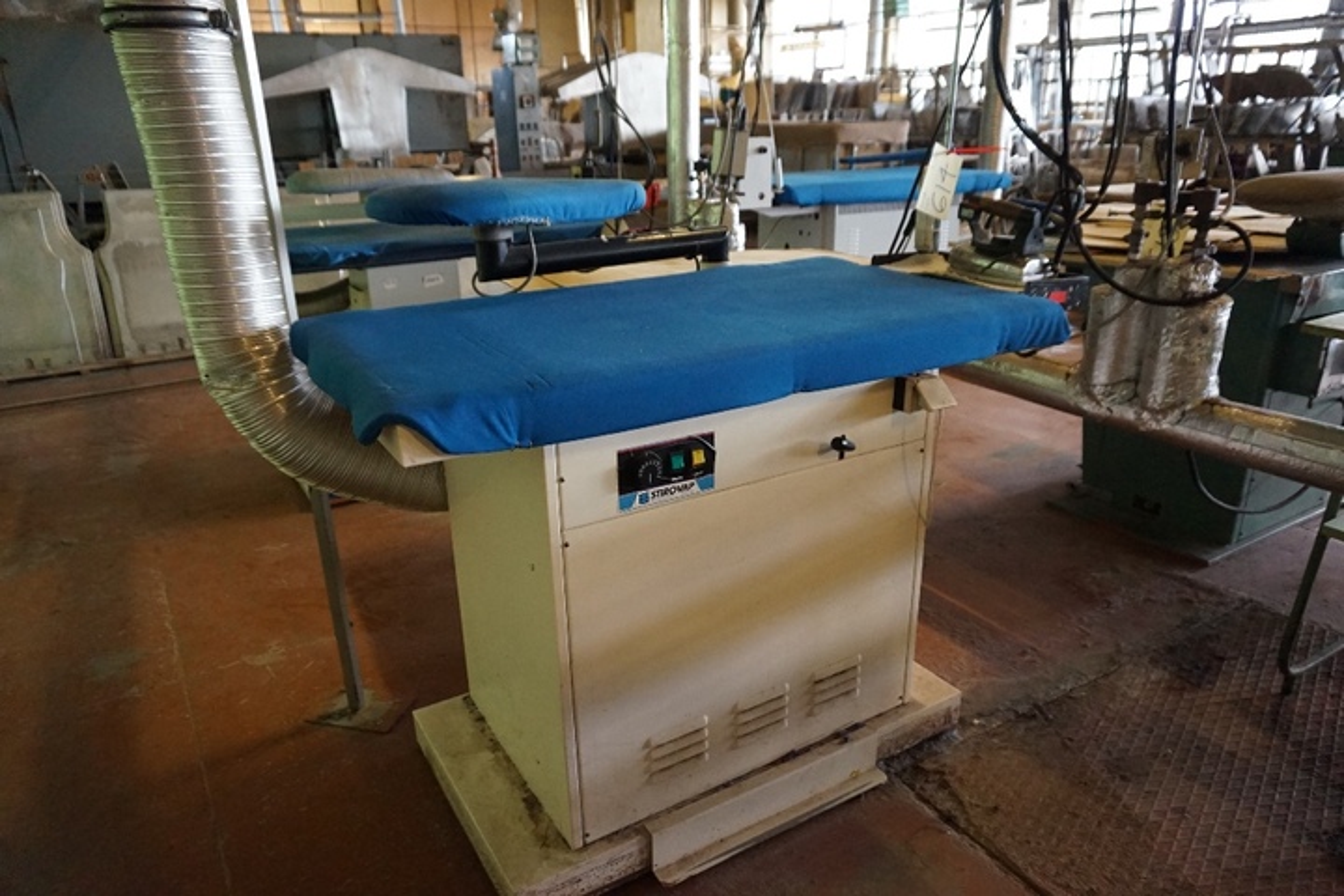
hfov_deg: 73.7
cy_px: 448
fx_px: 896
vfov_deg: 53.1
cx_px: 672
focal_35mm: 24
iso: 3200
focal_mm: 16
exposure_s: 1/15
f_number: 3.5
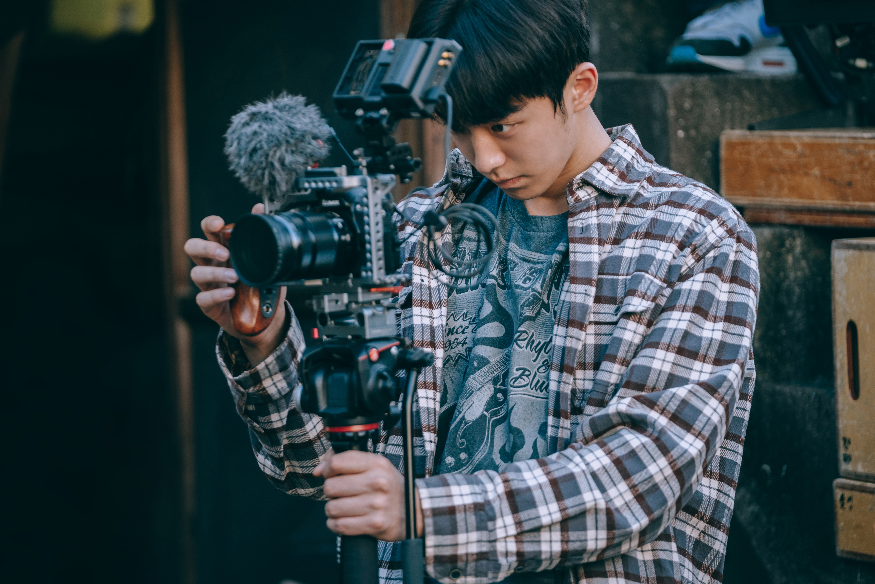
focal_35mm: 177
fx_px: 4302
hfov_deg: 11.6
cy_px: 272
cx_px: 465
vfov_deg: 7.8
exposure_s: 1/400
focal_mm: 164
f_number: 2.8
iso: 250
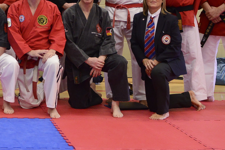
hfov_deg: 18.7
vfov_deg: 12.8
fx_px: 656
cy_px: -18
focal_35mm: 105
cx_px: -24
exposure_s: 1/100
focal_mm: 32
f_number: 4.5
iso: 3200
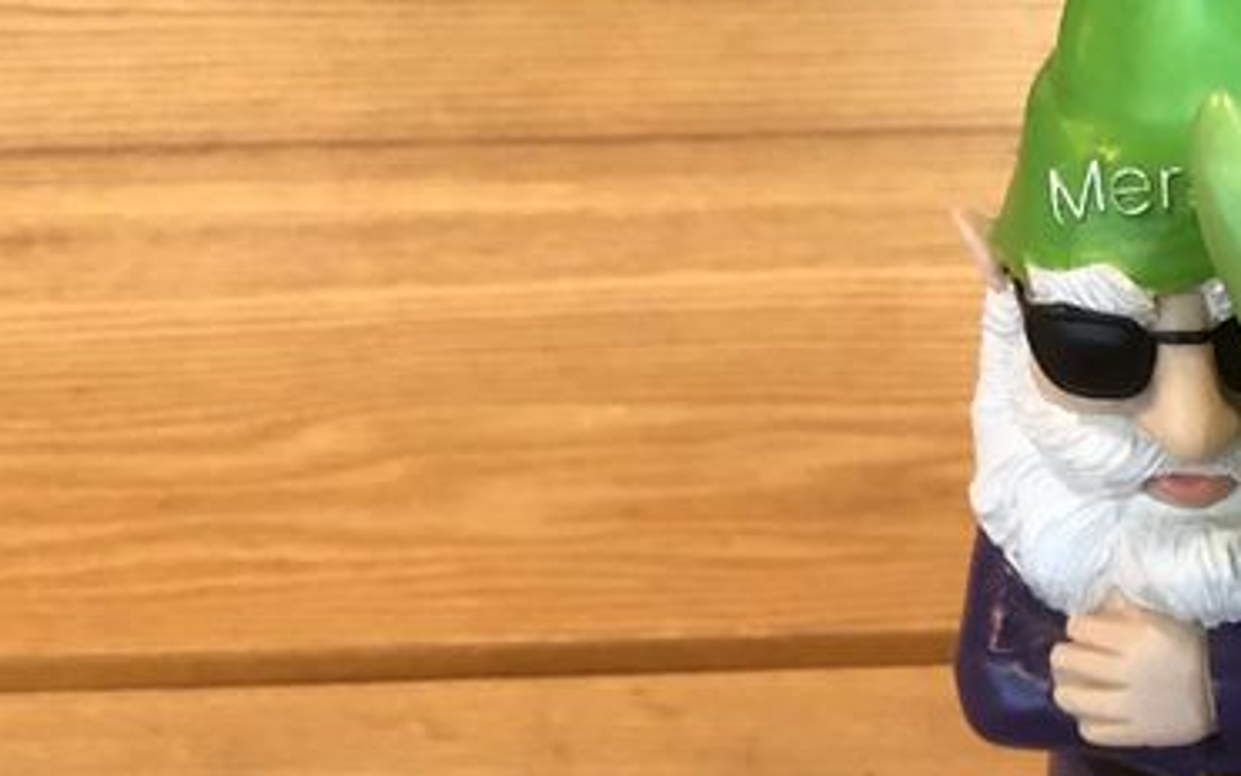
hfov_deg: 23.0
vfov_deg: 15.5
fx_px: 2706
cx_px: 1614
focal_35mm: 80
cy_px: 1012
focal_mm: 3.99
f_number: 1.8
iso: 64
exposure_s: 1/15
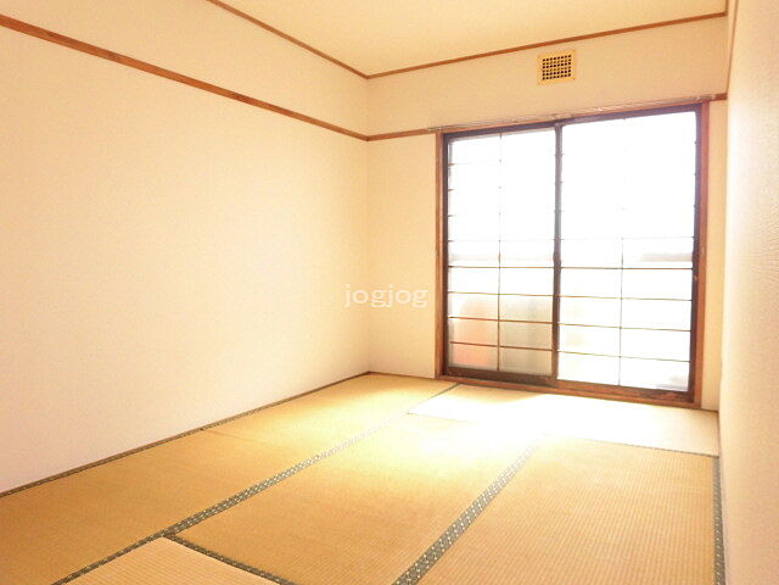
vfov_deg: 56.8
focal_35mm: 24
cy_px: 292
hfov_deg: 71.6
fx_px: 540
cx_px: 390
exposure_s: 1/100
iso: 100
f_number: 3.1
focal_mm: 4.3
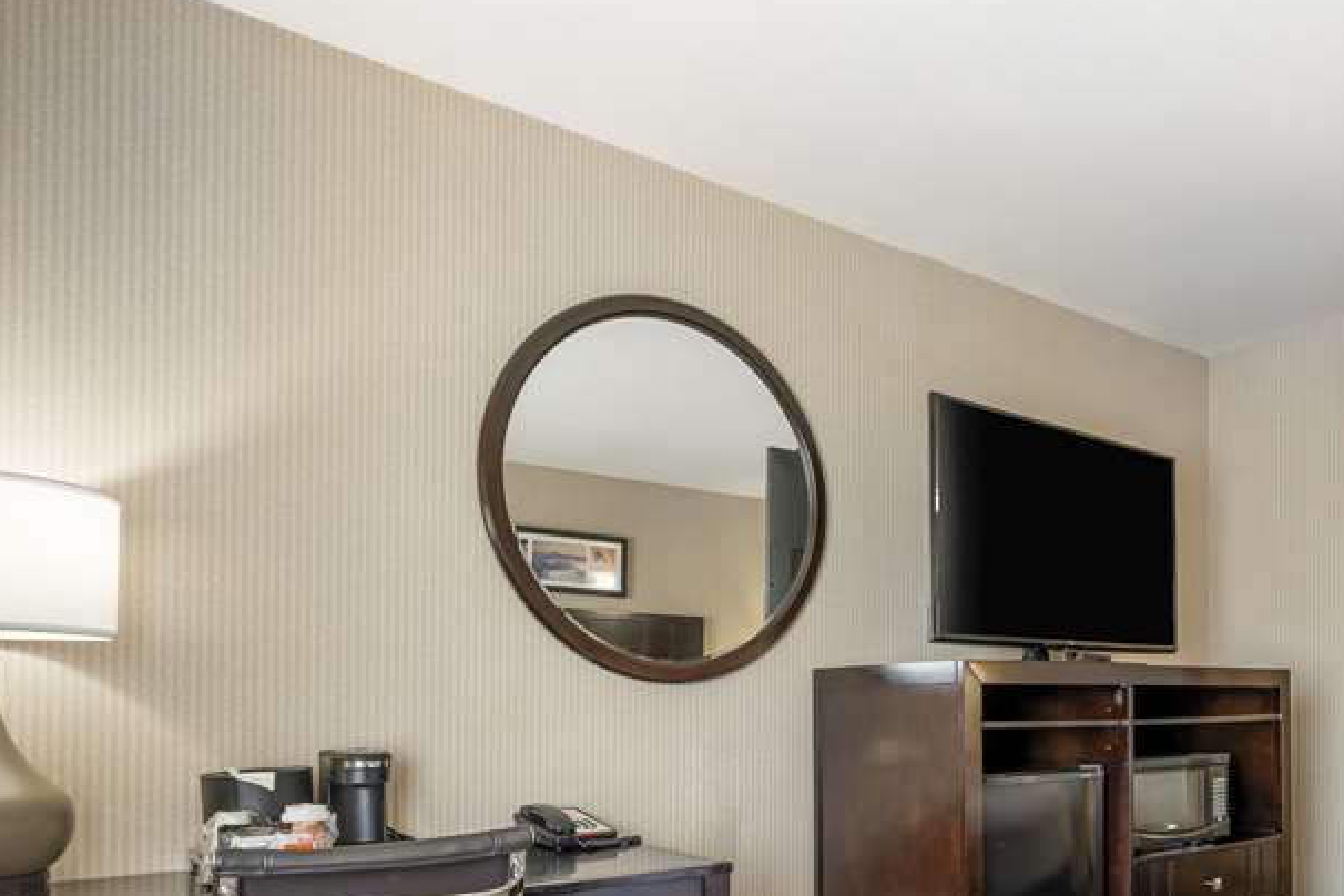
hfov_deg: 65.9
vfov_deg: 45.7
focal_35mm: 27
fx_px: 1008
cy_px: 707
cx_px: 879
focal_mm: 16
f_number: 10
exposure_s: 1/2
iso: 400
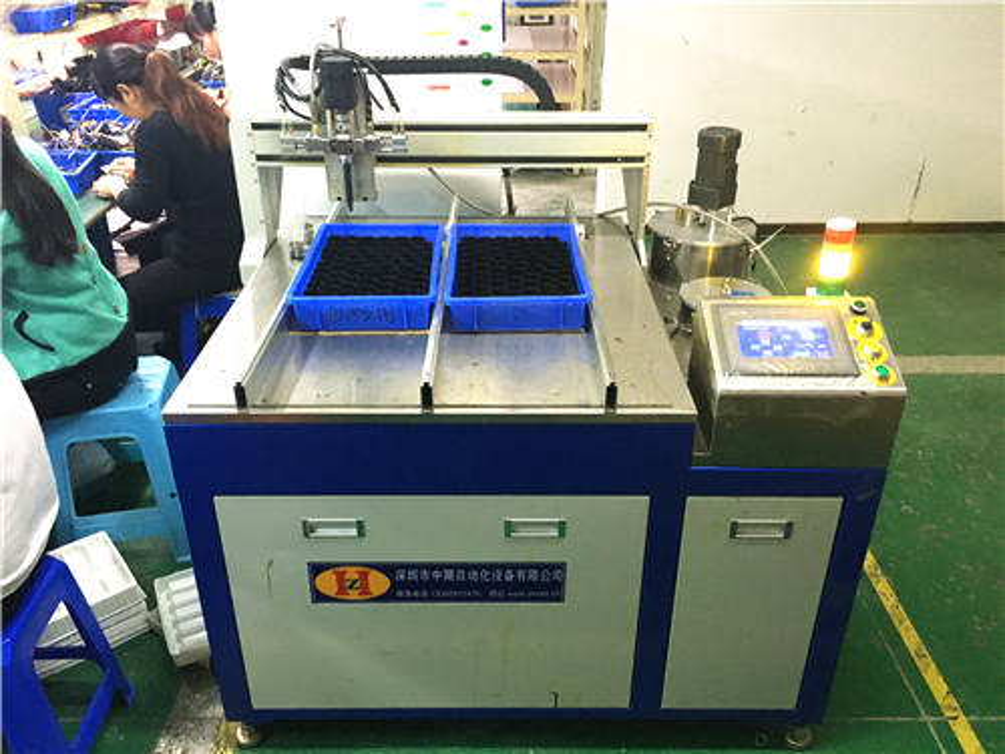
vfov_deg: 48.2
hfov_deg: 61.7
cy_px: 377
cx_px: 502
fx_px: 842
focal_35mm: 29
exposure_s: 1/25
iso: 200
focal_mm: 4.15
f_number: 2.2
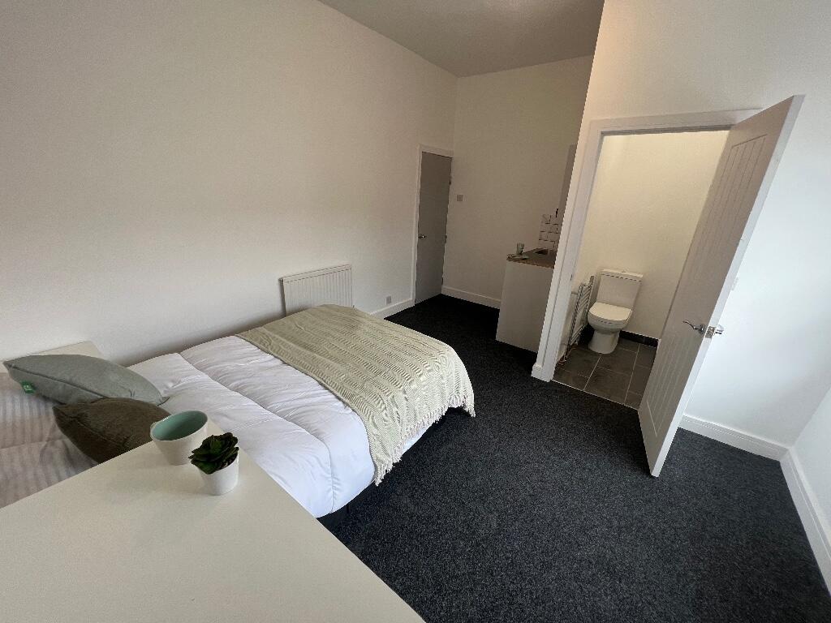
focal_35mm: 13
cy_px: 312
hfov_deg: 106.2
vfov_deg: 89.9
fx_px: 312
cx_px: 416
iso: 100
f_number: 1.8
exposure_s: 1/99
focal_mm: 1.57
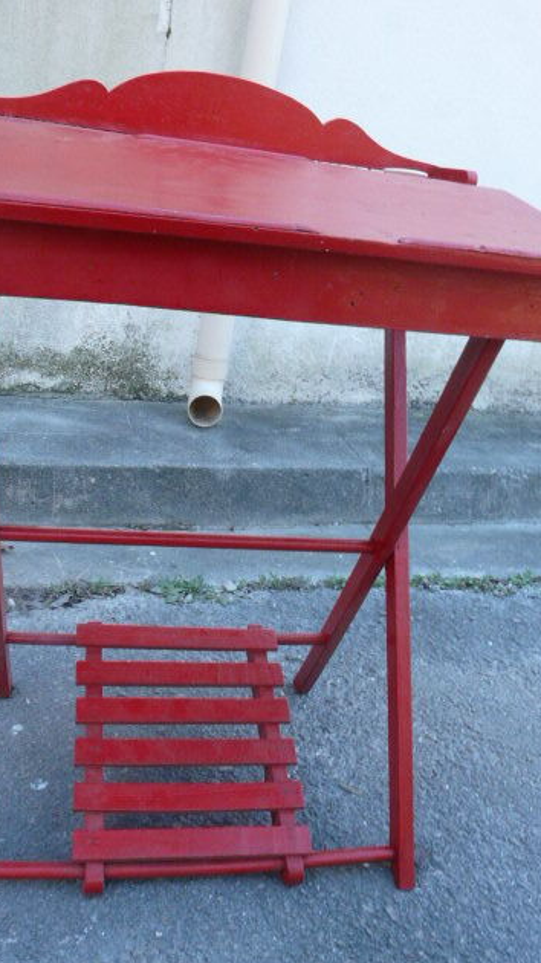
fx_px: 791
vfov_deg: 62.6
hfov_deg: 37.6
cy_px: 477
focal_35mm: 31
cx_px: 211
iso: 200
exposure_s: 1/20
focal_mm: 4.6
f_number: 8
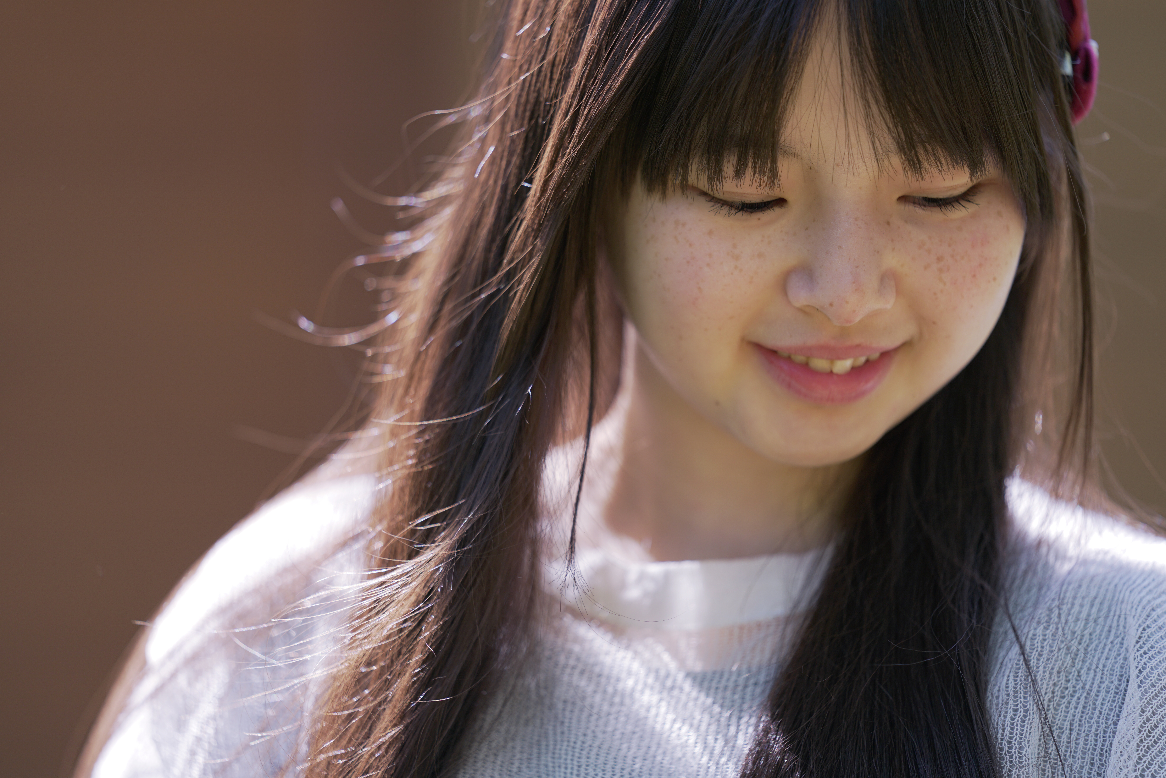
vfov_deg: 6.9
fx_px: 6478
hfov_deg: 10.3
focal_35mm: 200
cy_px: 389
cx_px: 583
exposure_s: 1/400
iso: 200
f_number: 2.8
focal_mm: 200
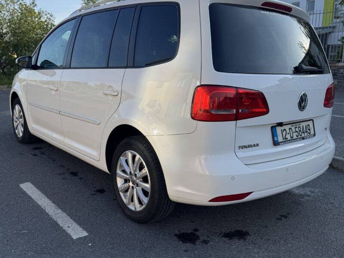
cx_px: 172
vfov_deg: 56.8
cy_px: 129
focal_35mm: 24
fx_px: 239
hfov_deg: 71.6
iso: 80
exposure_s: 1/1980
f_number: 1.78
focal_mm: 6.76
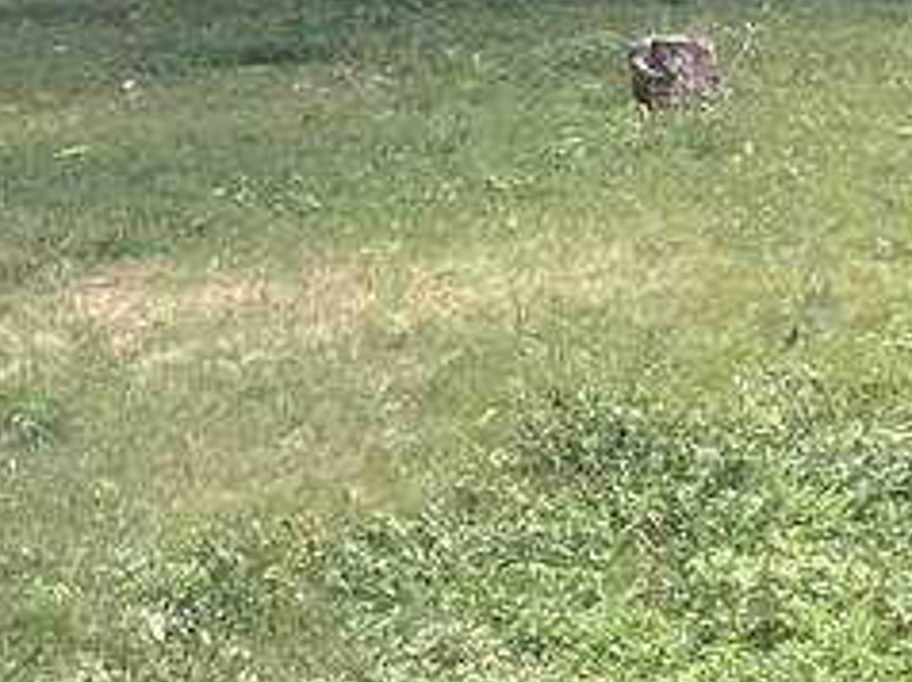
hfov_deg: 13.7
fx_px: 3685
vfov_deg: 10.2
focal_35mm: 140
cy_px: -345
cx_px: 1096
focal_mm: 4.2
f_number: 1.6
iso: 32
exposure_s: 1/515
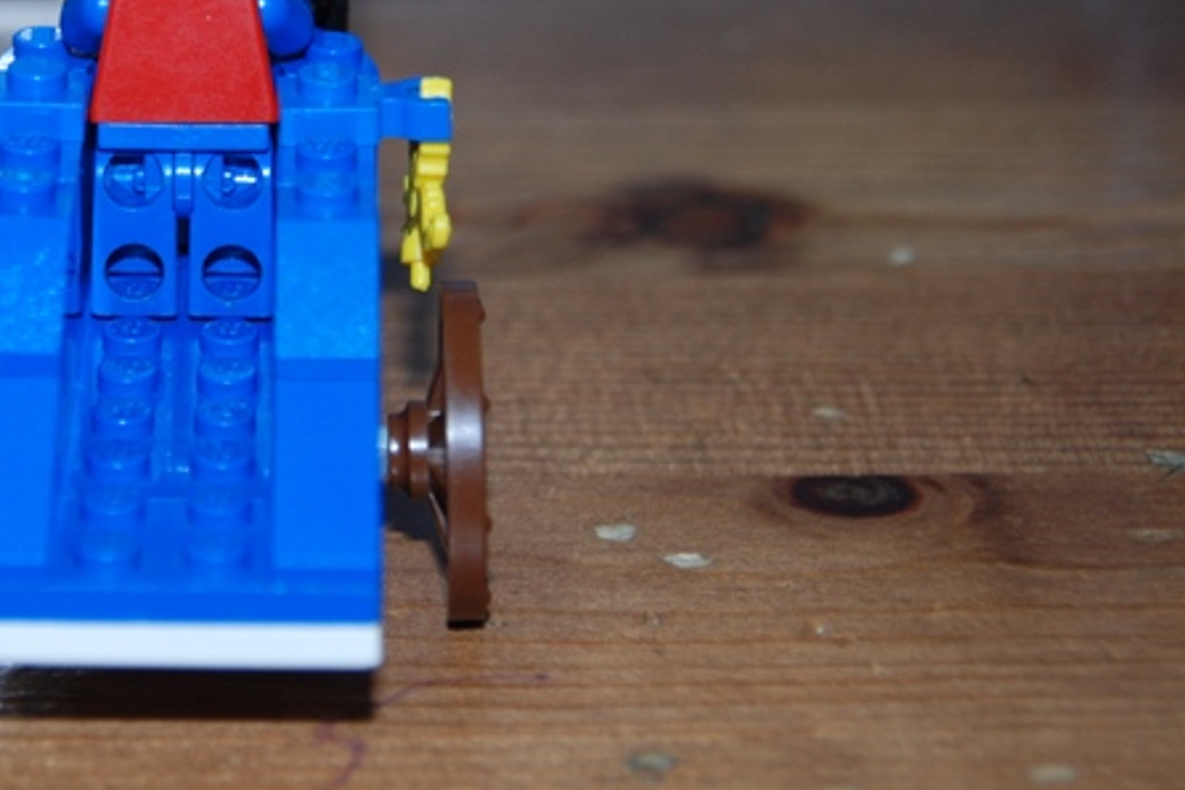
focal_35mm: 148
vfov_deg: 9.3
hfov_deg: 13.8
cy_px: 159
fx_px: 4868
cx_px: 209
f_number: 5.3
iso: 400
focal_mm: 55
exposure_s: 1/60
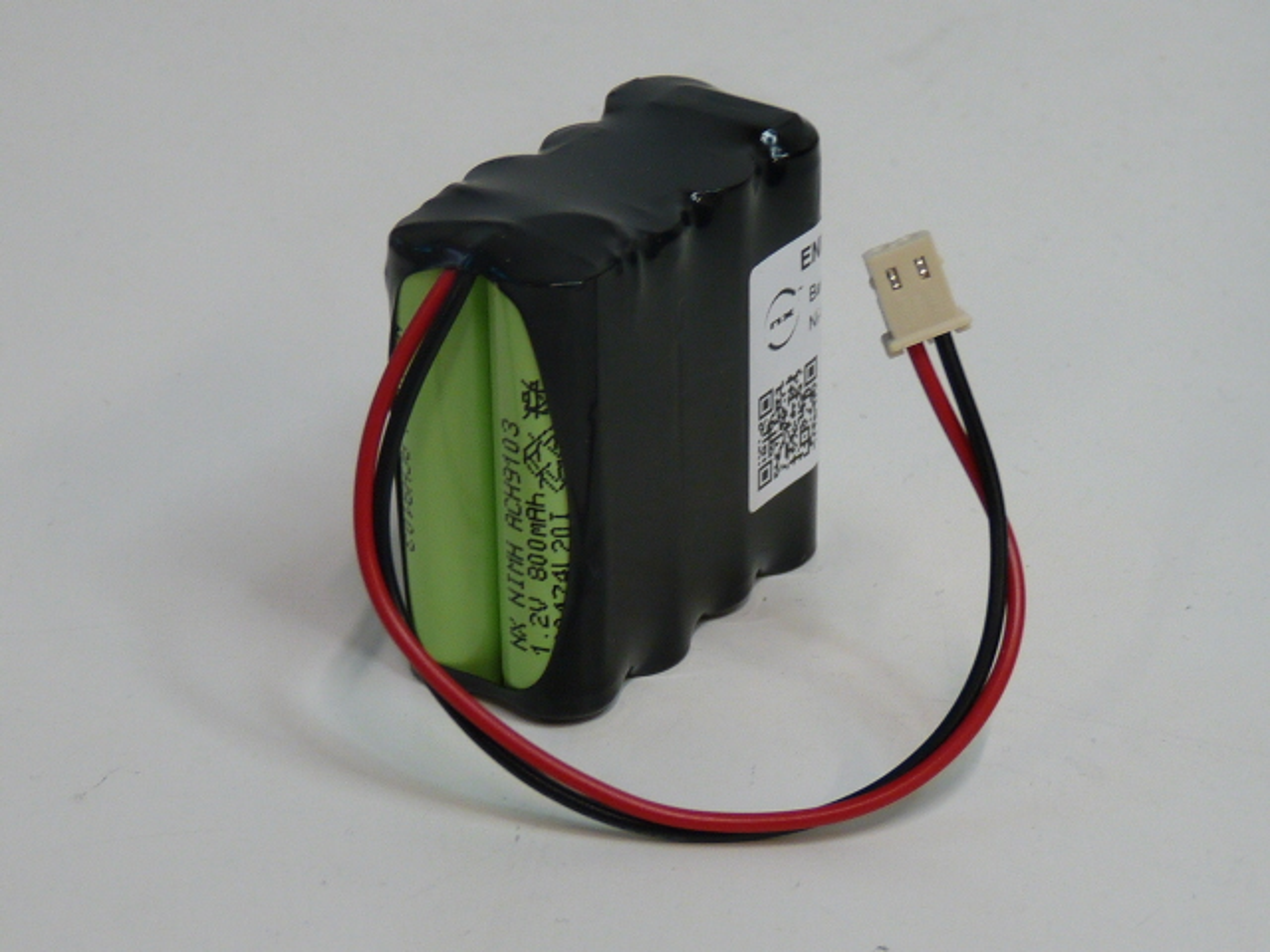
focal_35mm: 98
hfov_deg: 20.0
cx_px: 635
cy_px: 476
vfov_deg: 15.1
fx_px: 3595
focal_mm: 9.8
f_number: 3.2
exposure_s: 1/30
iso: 125
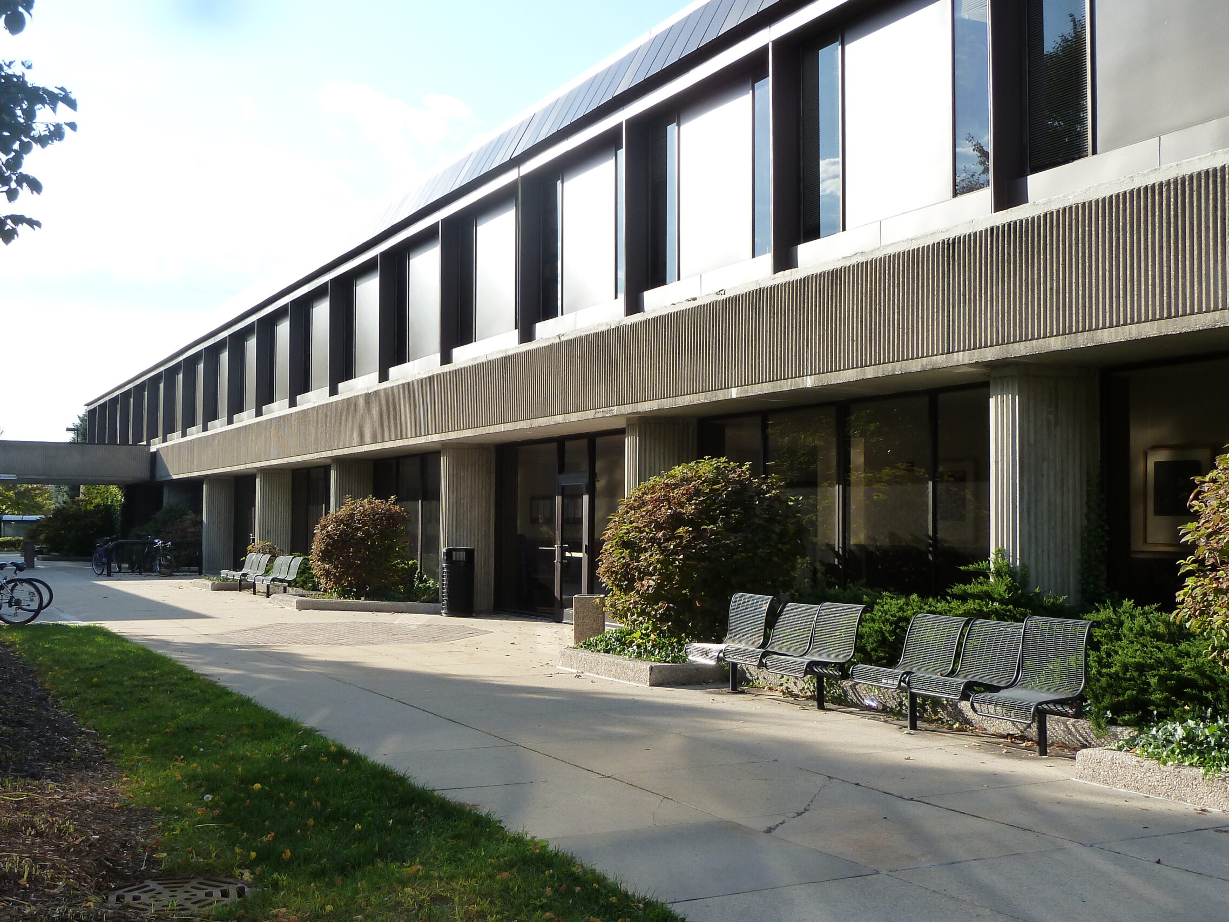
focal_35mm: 36
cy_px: 495
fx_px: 1278
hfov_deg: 51.2
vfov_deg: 39.6
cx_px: 541
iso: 125
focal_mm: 5.3
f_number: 4
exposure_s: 1/320
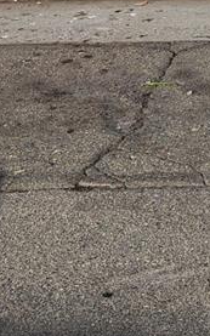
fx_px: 1209
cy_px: -216
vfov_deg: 14.4
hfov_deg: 9.4
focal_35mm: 132
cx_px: 404
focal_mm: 5.4
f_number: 1.8
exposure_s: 1/1297
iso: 20
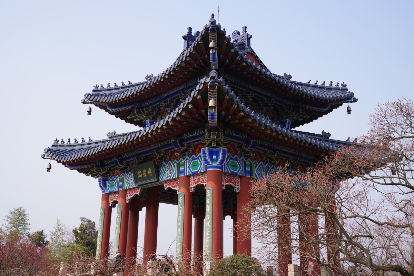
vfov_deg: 36.9
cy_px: 138
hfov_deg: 53.1
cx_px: 207
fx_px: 414
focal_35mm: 36
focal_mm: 36
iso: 200
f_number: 7.1
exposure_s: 1/250
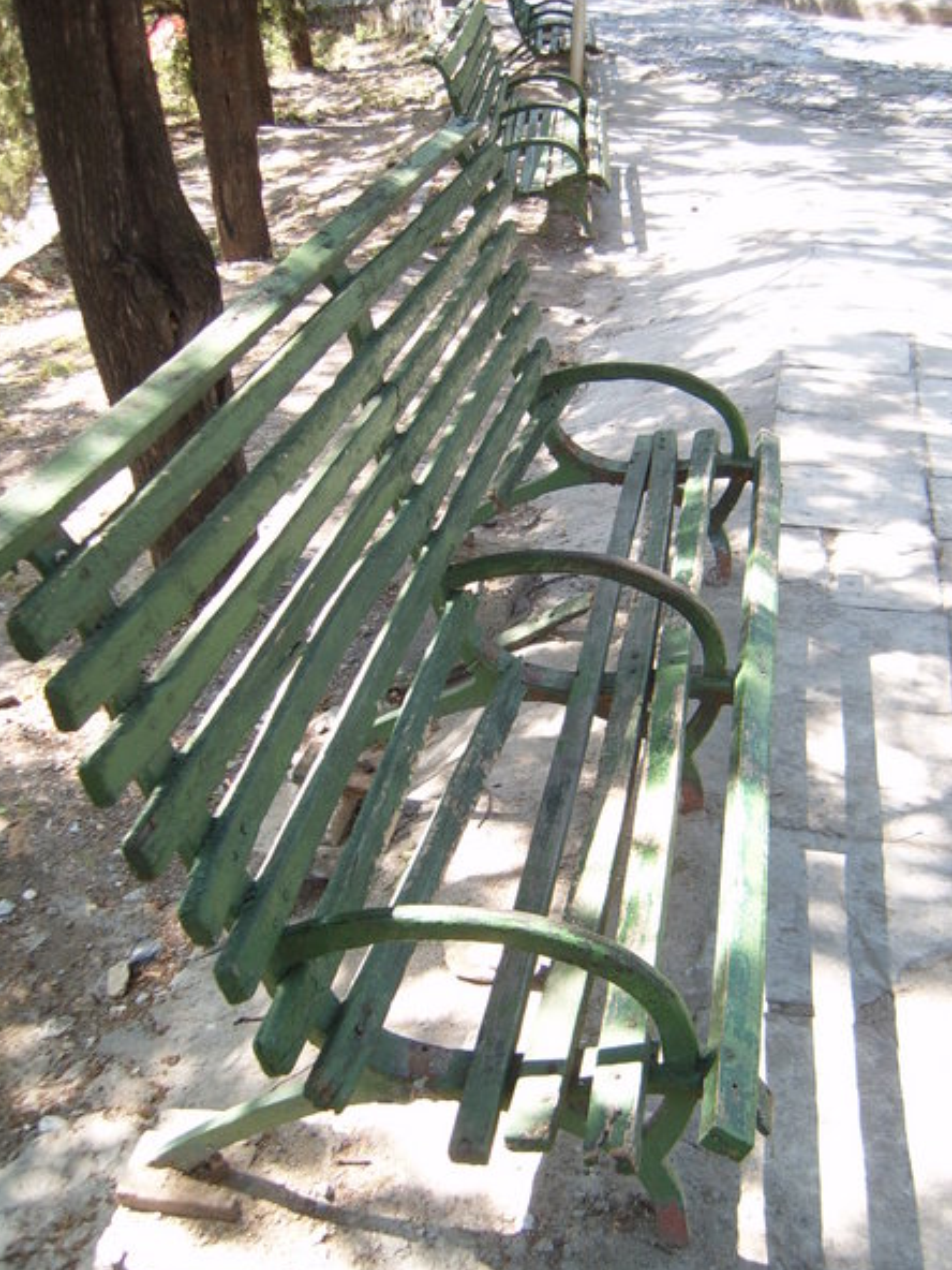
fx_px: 1467
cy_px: 661
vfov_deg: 46.8
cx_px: 497
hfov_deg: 36.0
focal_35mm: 40
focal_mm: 6.2
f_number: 2.9
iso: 63
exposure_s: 1/60
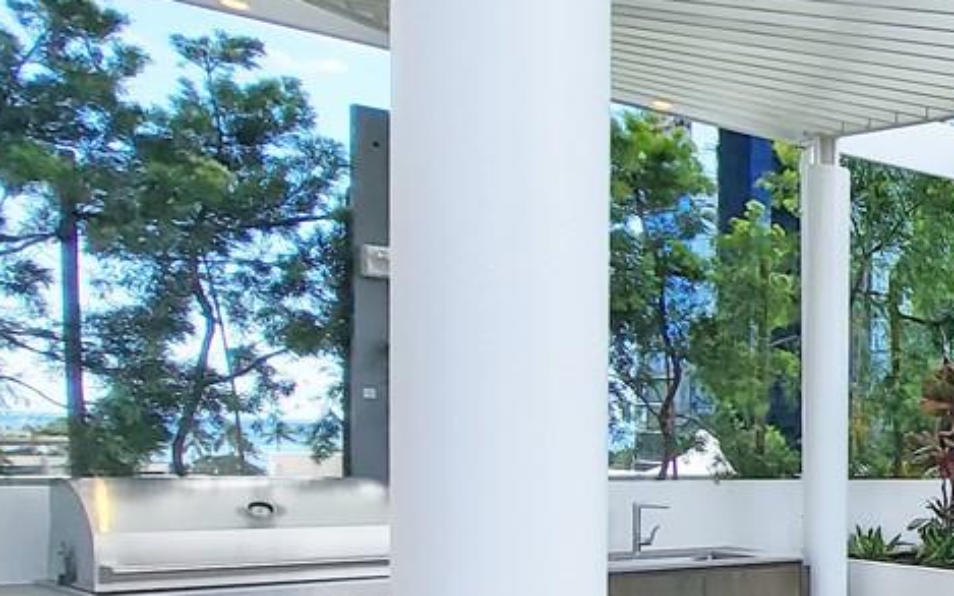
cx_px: 1406
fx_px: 1222
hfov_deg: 28.7
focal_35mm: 47
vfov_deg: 26.5
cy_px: 529
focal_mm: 1.74
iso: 32
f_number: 2.2
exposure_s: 1/588
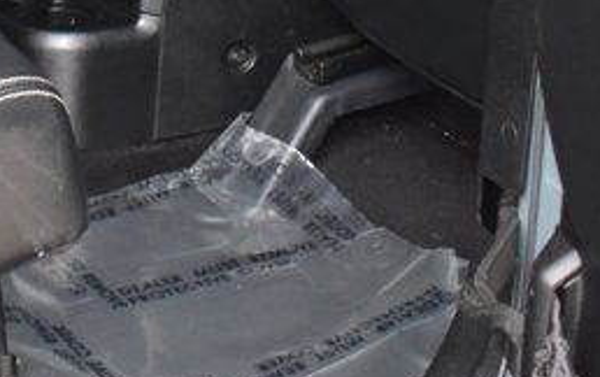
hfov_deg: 18.8
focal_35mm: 109
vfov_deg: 11.4
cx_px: 88
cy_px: -230
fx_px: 1785
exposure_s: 1/15
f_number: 4
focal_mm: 18
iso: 1600
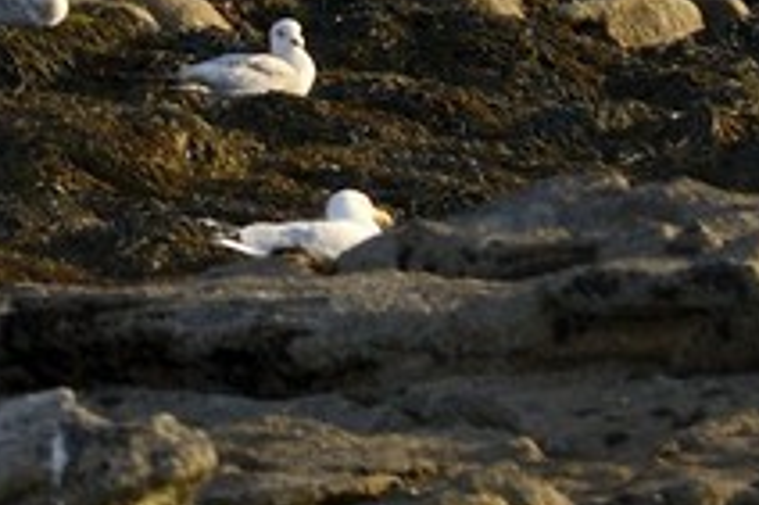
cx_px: -1489
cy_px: -1237
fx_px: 22225
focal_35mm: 1055
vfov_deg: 1.3
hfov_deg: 1.9
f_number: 10
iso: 200
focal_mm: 140
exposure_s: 1/320
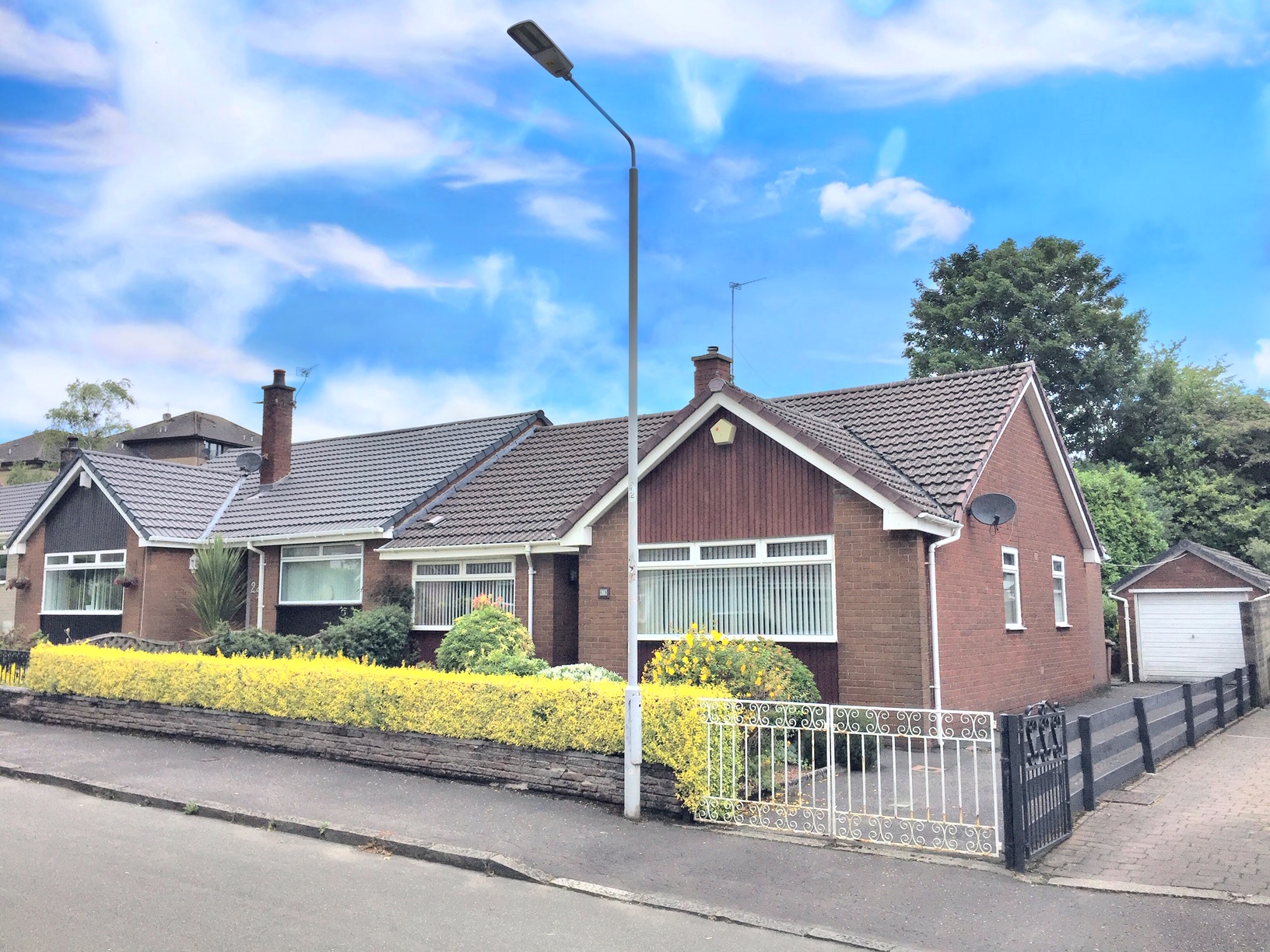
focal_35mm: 29
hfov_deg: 61.7
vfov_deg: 48.2
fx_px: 1064
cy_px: 476
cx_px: 635
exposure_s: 1/2198
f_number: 2.2
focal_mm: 4.15
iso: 32
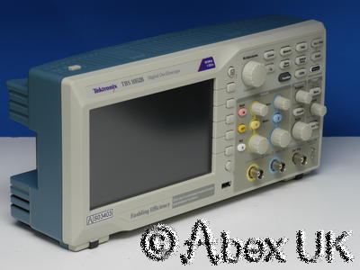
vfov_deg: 9.6
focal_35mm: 154
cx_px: 180
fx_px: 1602
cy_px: 135
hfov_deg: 12.8
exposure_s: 1/10
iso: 400
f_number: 11
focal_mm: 77
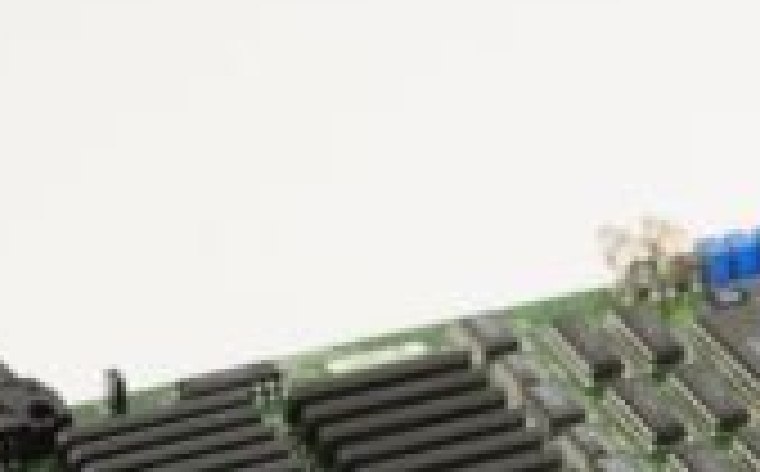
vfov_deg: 7.1
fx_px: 3743
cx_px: 782
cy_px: 721
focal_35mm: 181
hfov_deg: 11.5
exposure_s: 1/125
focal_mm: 50
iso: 1600
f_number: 11
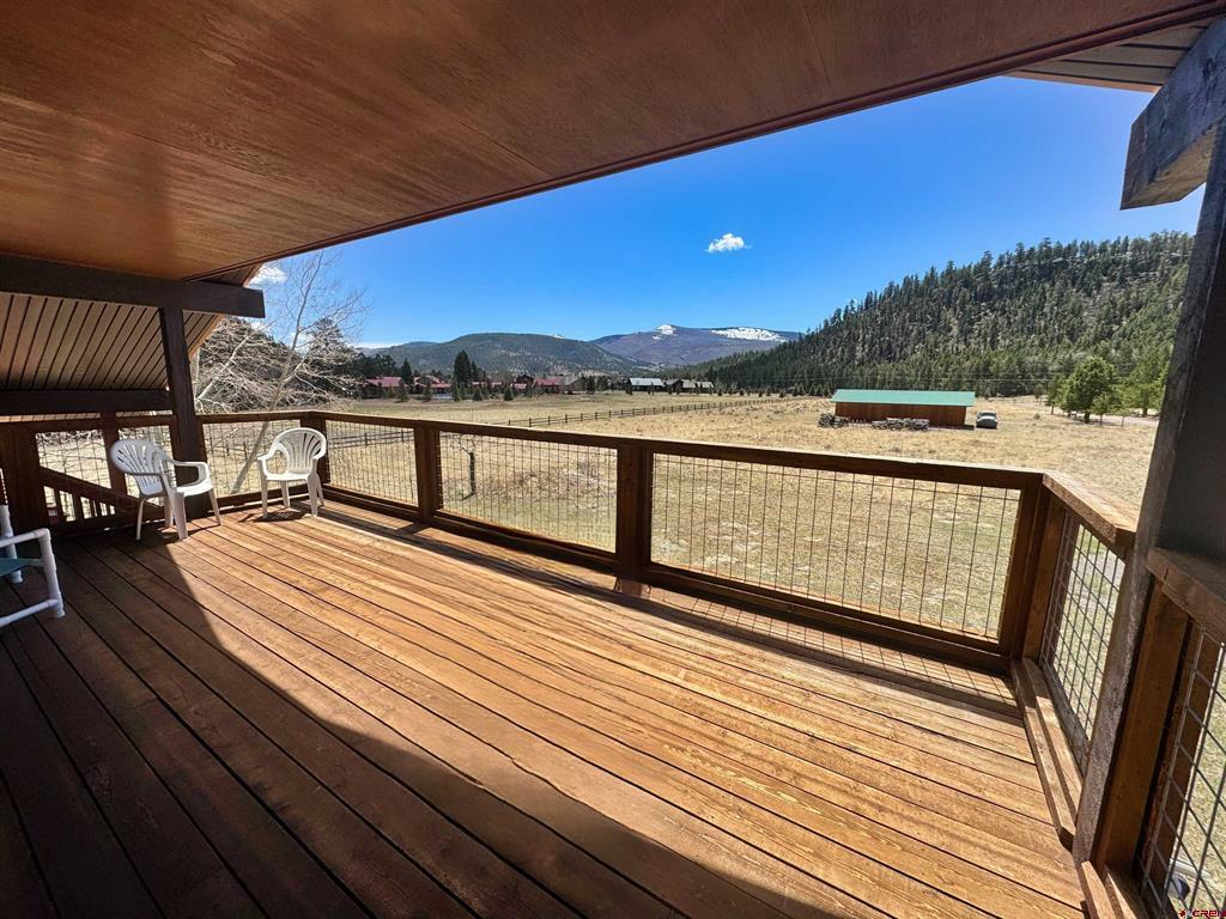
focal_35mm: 14
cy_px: 460
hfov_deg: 102.1
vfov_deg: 85.7
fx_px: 496
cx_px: 613
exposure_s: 1/1748
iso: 50
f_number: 2.2
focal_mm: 2.22
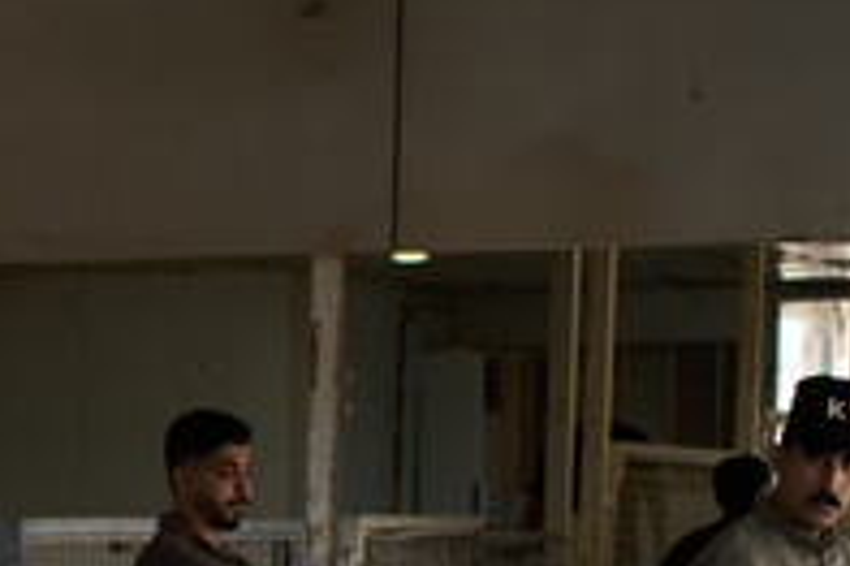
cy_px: 1214
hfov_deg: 10.7
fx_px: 4294
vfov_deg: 7.2
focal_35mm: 182
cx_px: -561
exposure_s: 1/500
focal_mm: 35
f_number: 2.8
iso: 800
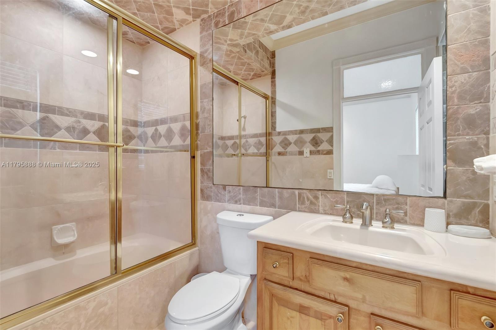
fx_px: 206
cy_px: 165
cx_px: 248
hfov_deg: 100.4
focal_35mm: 15
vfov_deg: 77.2
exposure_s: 1/2
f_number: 8
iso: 640
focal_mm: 10
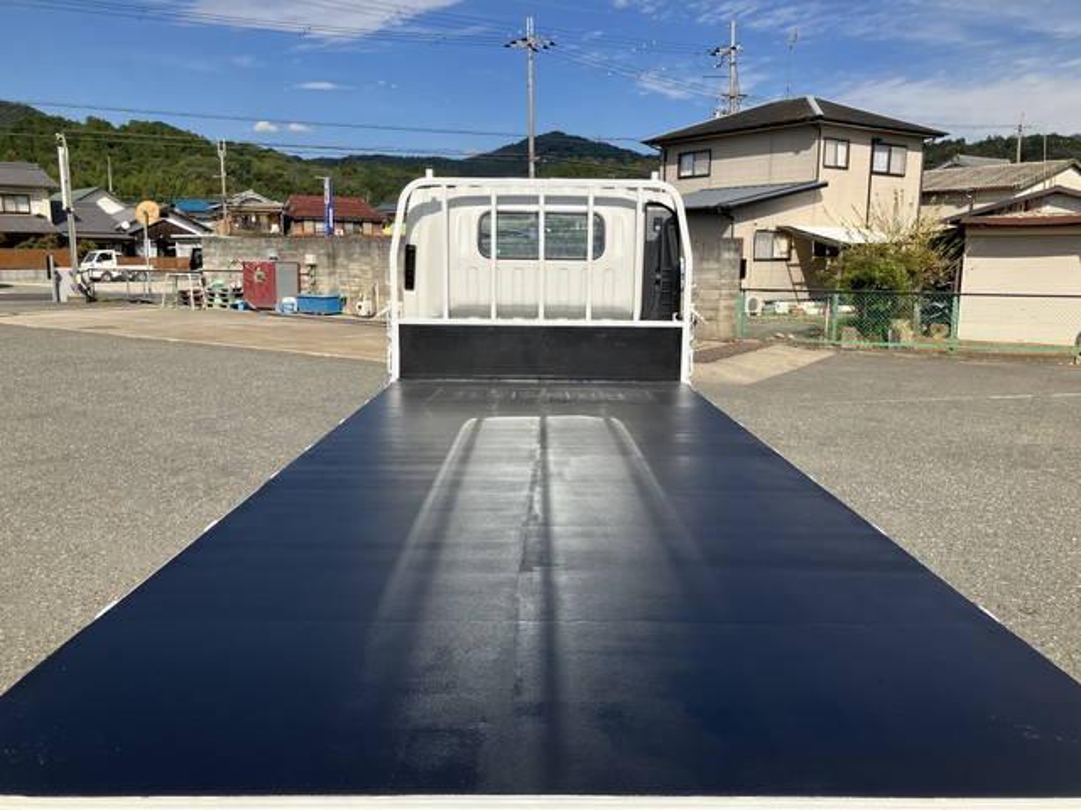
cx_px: 540
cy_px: 405
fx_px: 874
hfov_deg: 63.4
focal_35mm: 28
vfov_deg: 49.7
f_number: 1.8
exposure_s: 1/2703
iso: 32
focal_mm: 3.99
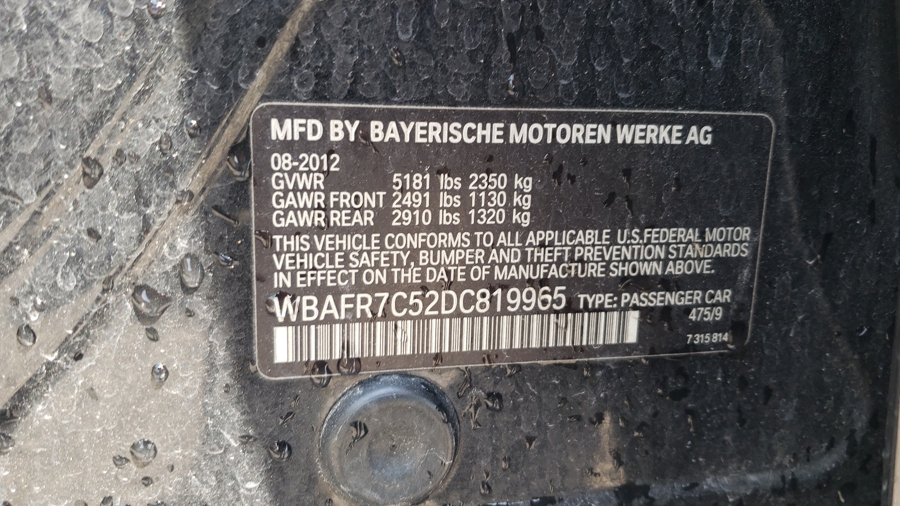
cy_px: 234
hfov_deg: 66.1
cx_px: 453
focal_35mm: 29
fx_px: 692
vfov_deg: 40.2
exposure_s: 1/120
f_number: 1.5
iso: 50
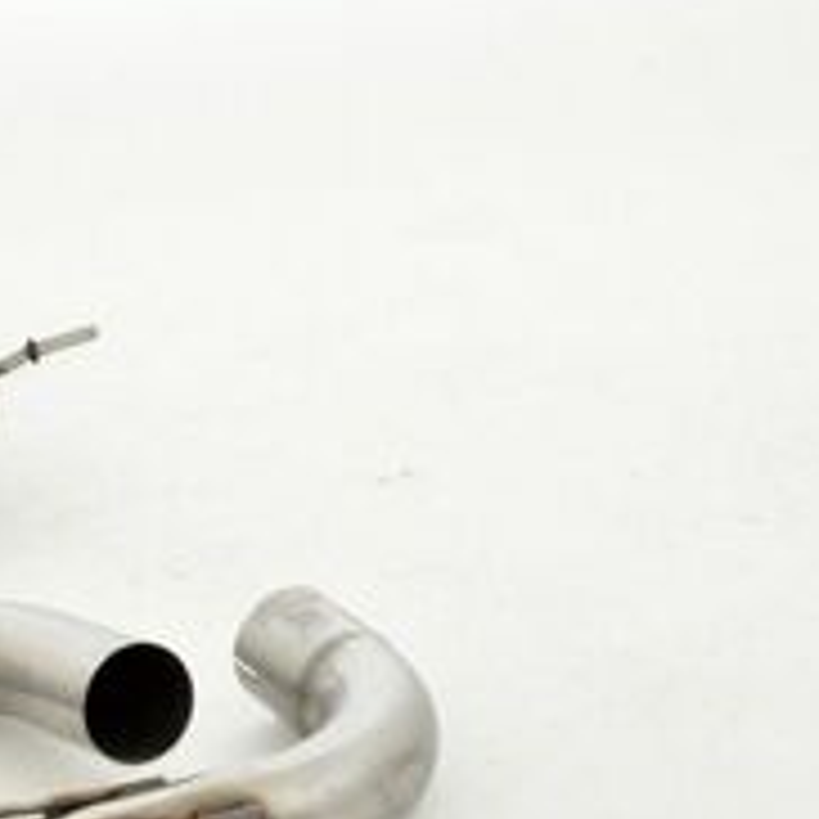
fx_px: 3373
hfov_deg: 13.4
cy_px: 722
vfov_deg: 13.7
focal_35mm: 126
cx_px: -189
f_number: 10
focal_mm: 36
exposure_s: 1/200
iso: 200
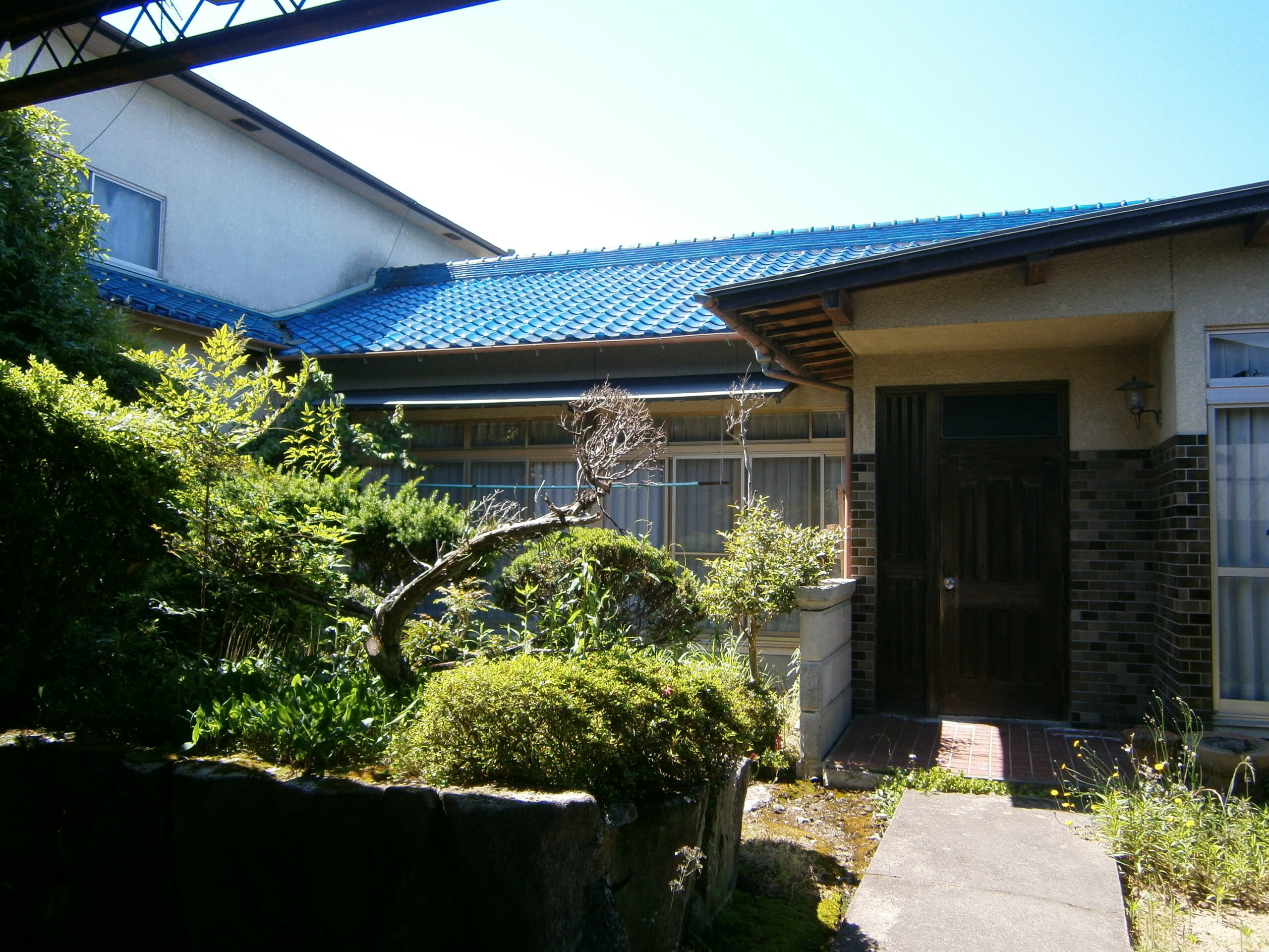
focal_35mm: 26
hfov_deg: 67.3
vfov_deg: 53.1
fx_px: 953
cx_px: 634
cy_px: 476
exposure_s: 1/320
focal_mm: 4.7
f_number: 2.8
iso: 80
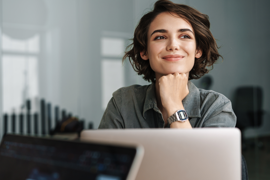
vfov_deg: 23.0
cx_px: 141
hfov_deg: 33.9
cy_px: 88
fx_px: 443
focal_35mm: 59
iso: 500
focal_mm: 55
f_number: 2.8
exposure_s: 1/200
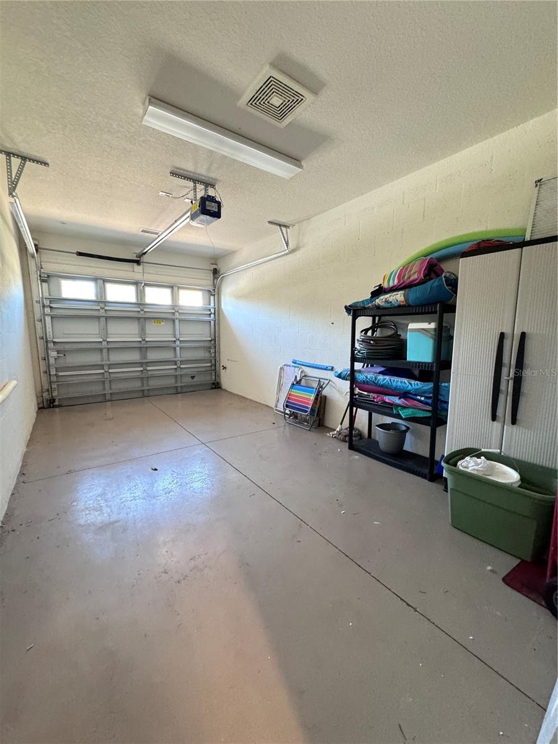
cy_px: 372
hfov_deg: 85.7
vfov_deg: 102.1
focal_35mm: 14
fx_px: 301
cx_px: 279
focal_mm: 2.22
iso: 500
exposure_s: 1/60
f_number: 2.2
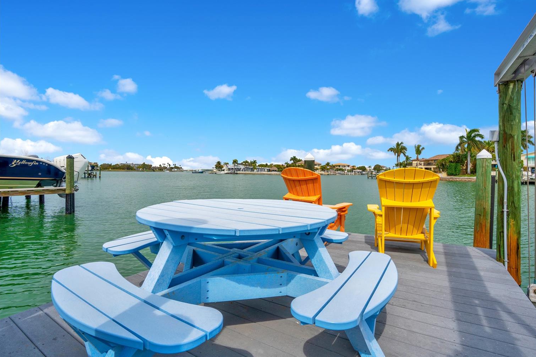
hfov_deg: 93.2
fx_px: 253
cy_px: 172
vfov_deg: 70.4
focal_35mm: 17
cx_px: 284
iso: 100
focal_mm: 16
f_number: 10
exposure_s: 1/250
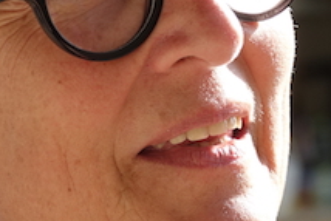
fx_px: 5125
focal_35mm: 557
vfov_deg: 2.5
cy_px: 186
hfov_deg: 3.7
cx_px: 125
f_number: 4
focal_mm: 43.48
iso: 100
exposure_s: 1/250
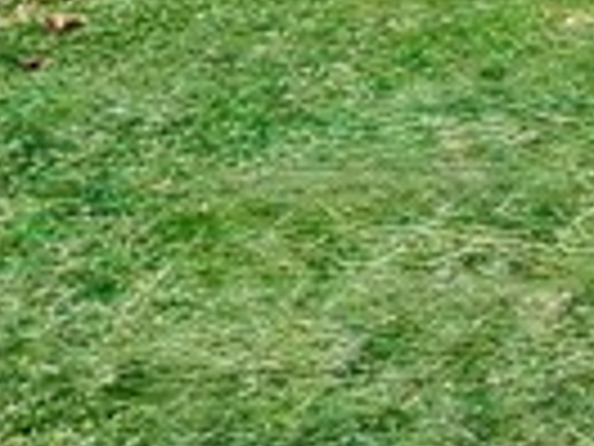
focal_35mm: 68
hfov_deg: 22.6
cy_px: -302
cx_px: 922
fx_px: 1167
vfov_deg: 18.1
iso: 40
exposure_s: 1/173
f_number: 2.2
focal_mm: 2.22
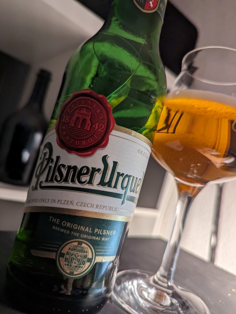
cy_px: 157
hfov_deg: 56.9
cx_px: 118
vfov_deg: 71.5
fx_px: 218
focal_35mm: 24
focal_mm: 6.81
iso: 457
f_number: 1.85
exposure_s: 1/48.3
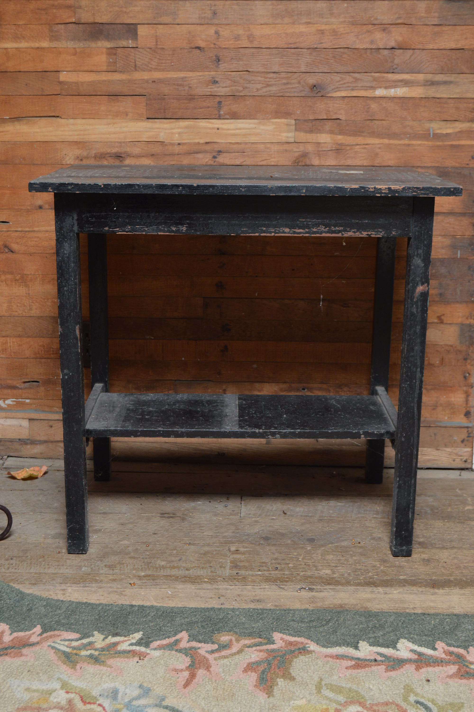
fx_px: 950
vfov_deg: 41.1
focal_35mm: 48
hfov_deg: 28.0
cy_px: 356
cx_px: 237
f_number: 5.6
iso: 400
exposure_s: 1/80
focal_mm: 32
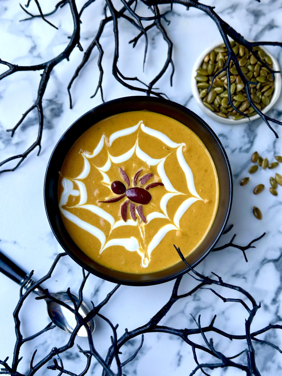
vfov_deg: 39.7
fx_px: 521
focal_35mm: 48
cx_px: 141
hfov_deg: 30.3
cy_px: 188
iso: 80
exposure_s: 1/184
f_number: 1.78
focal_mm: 6.86
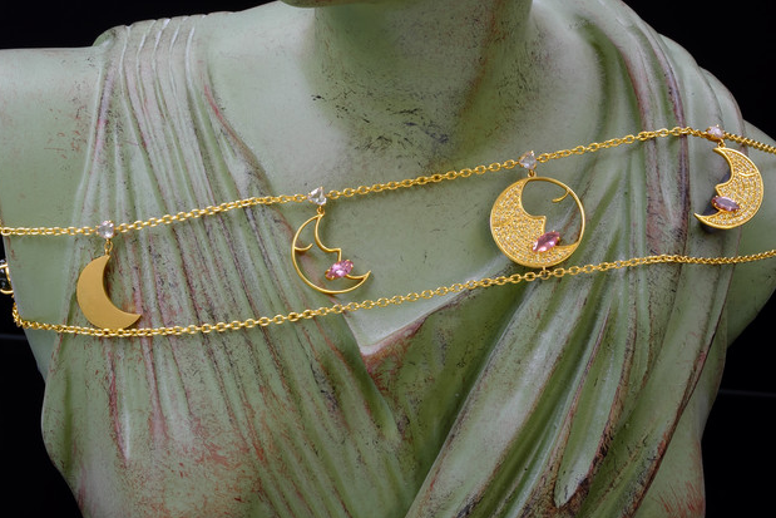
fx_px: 2350
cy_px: 212
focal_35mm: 109
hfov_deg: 18.7
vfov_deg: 12.6
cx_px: 414
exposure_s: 1.7
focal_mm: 60
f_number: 22
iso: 320
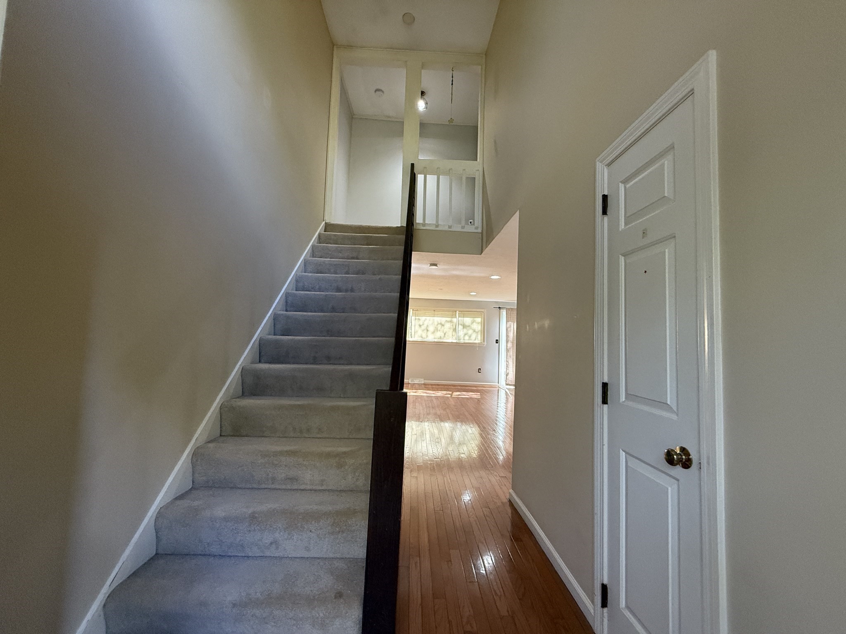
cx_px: 423
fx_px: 342
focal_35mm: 14
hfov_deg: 102.1
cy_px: 317
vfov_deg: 85.7
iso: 500
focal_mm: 2.22
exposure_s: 1/120
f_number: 2.2
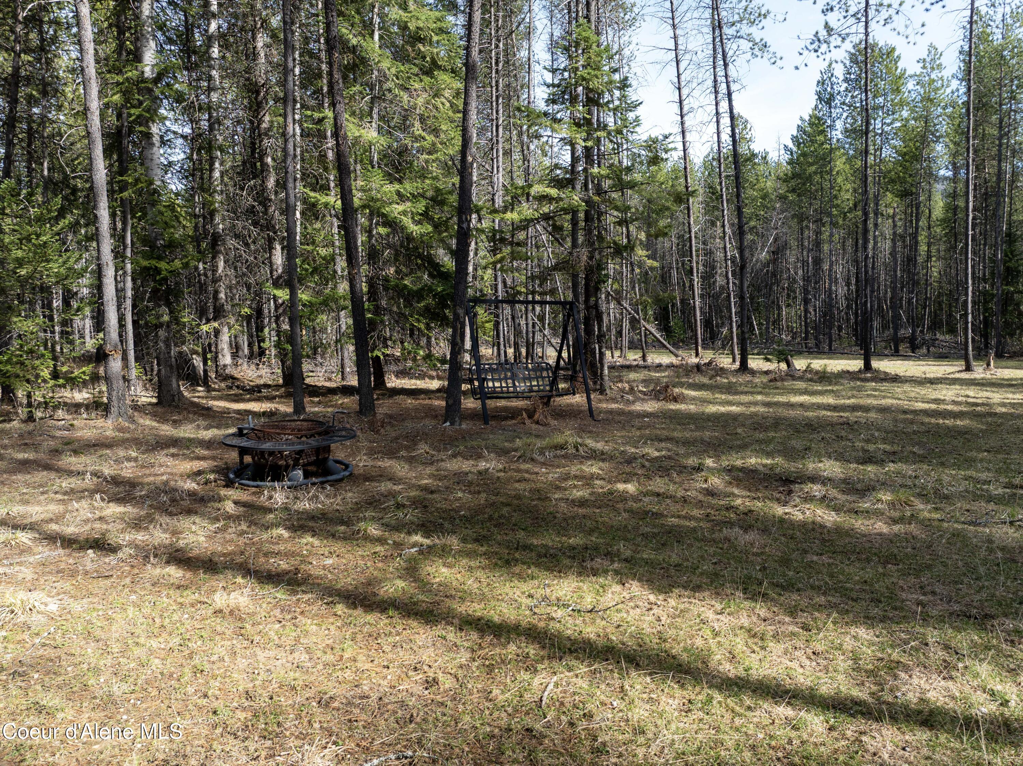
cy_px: 383
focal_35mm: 24
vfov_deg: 56.8
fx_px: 709
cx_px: 512
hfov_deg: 71.6
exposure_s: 1/640
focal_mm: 12.29
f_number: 2.8
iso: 140
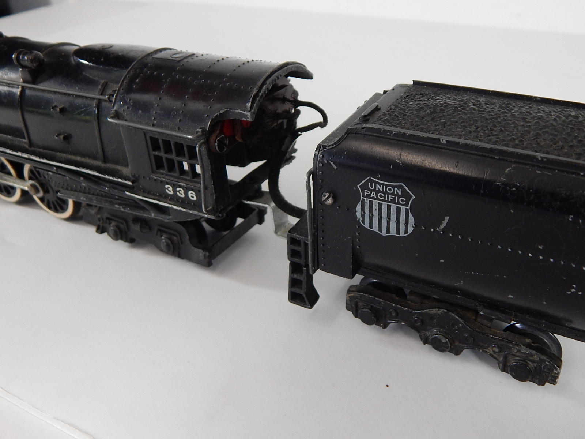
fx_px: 575
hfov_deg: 54.0
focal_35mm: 34
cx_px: 292
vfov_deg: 41.8
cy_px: 220
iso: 400
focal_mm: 6.1
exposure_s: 1/100
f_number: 3.3
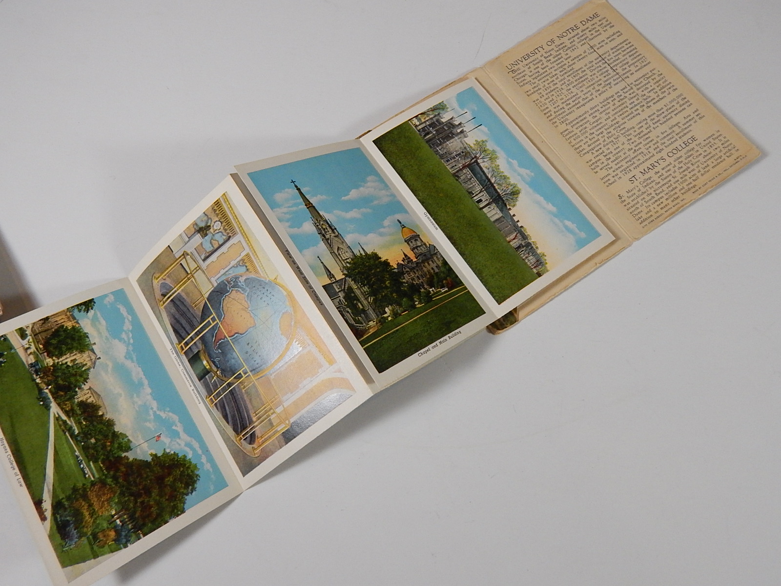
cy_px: 293
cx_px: 390
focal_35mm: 25
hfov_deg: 69.4
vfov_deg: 54.9
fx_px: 564
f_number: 3.1
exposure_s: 1/250
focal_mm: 4.5
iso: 400
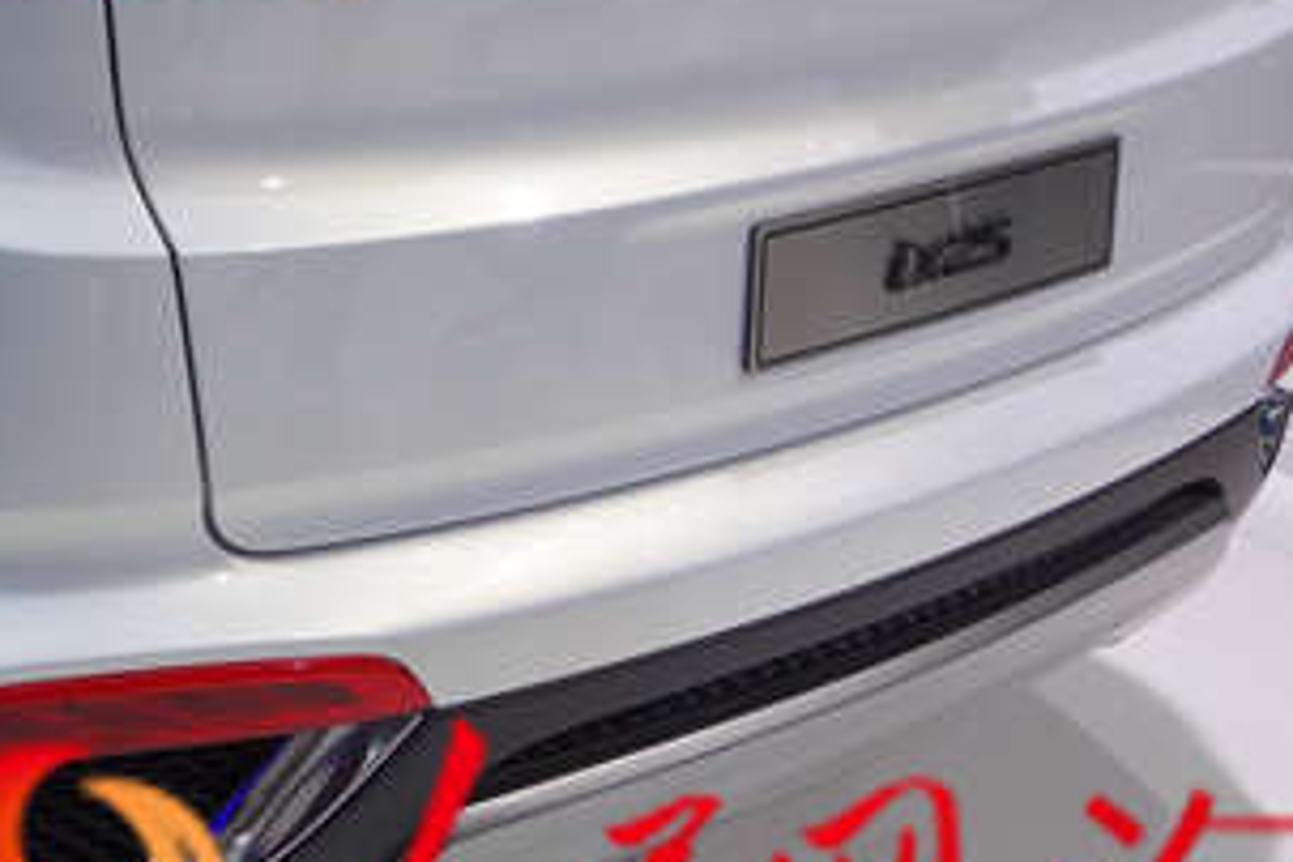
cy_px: 49
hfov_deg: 25.9
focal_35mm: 74
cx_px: -13
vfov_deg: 18.1
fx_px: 2658
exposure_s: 1/125
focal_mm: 10.4
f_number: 5.6
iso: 125
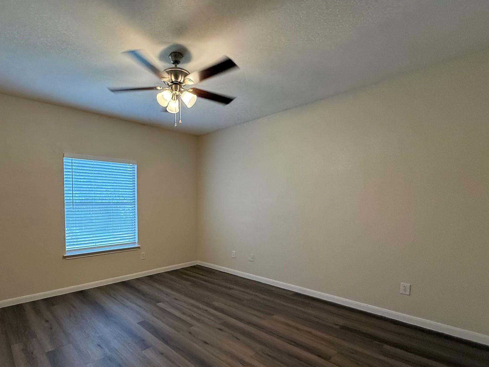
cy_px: 217
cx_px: 184
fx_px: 254
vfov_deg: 71.0
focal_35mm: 18
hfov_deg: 86.1
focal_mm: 2.22
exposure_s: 1/120
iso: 320
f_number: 2.2
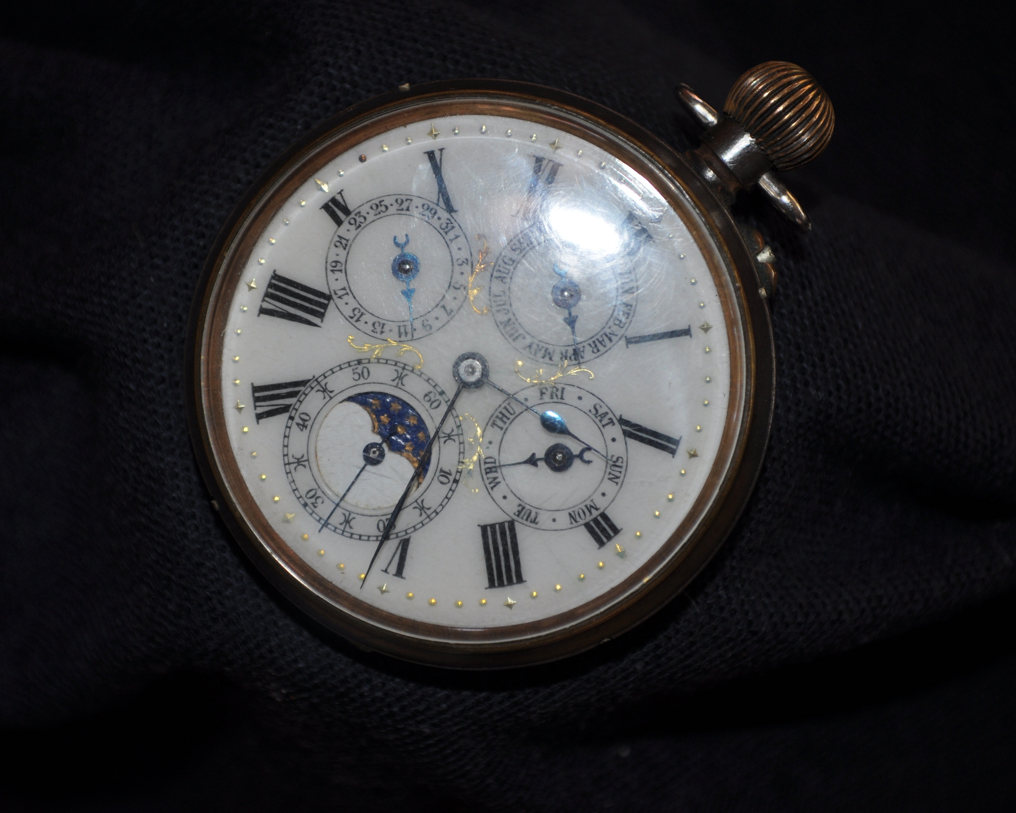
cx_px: 445
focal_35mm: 94
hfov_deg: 20.5
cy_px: 408
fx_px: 2814
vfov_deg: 16.4
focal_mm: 55
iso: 220
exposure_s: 1/60
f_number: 5.6
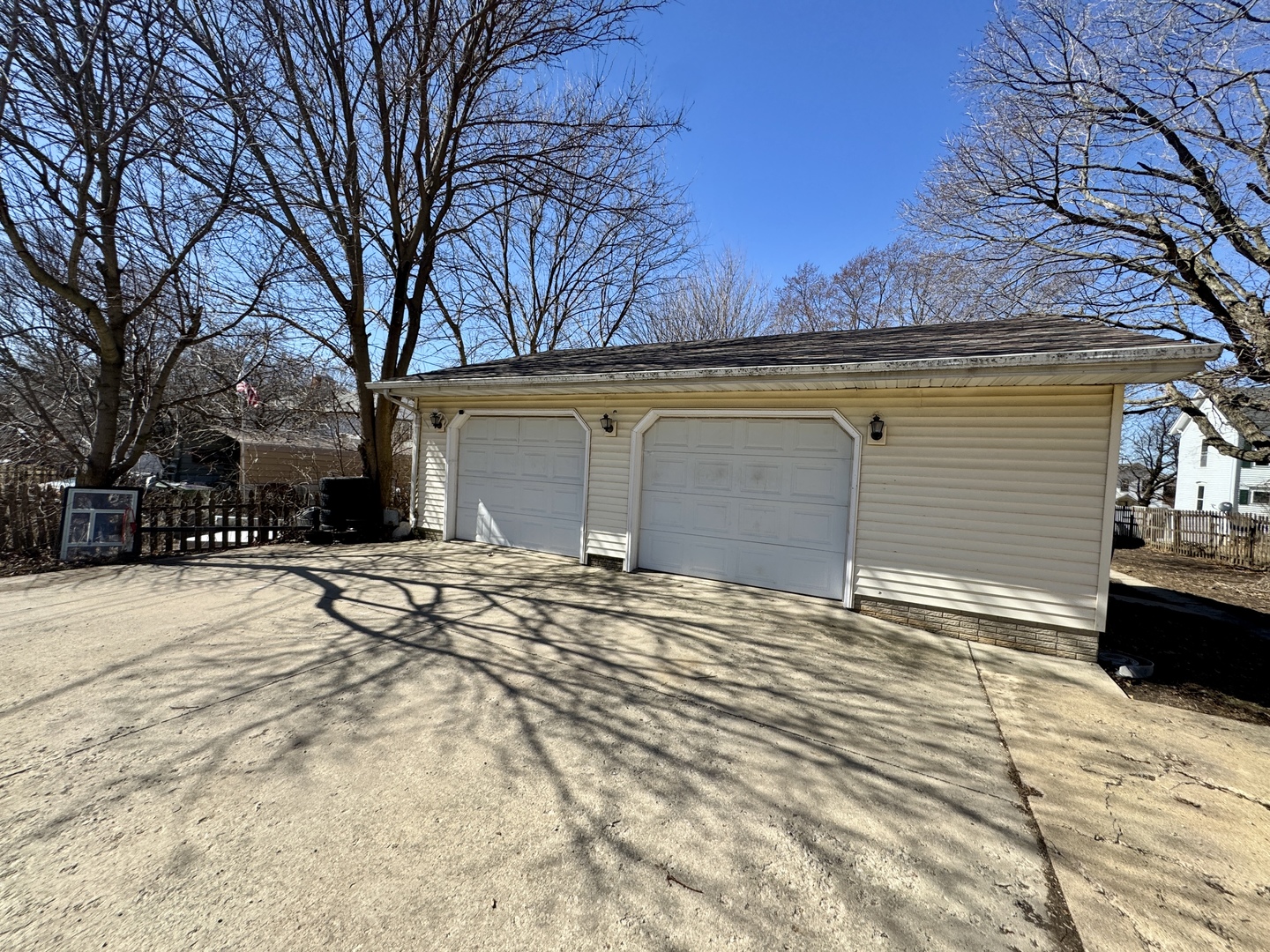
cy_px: 476
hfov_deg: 102.1
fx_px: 514
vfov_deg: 85.7
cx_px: 635
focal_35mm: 14
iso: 50
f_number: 2.2
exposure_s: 1/1346
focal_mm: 2.22
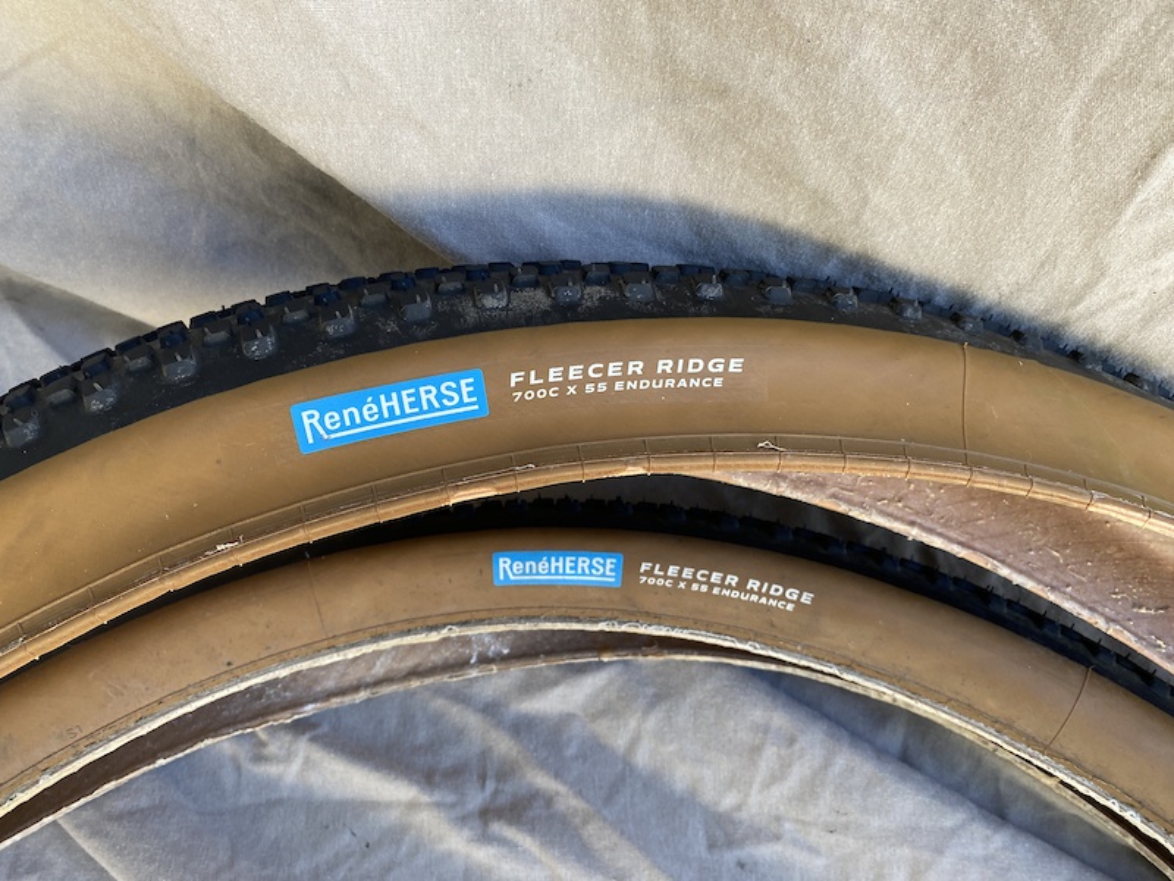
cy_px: 440
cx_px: 587
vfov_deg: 53.1
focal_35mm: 26
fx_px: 882
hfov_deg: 67.3
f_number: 1.8
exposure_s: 1/121
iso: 80
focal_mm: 4.25
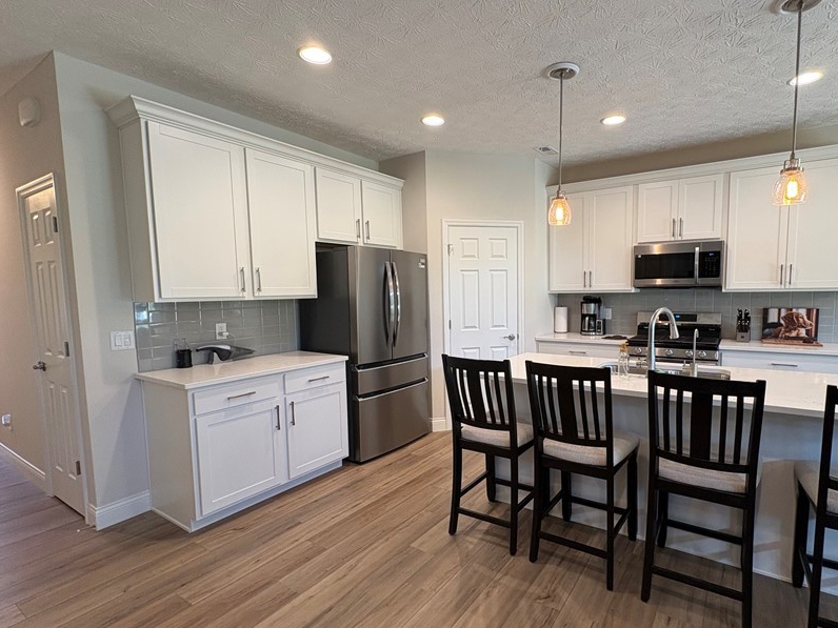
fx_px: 436
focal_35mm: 18
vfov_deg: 71.6
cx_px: 474
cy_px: 328
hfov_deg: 87.3
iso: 160
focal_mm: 2.22
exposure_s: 1/60
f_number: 2.2
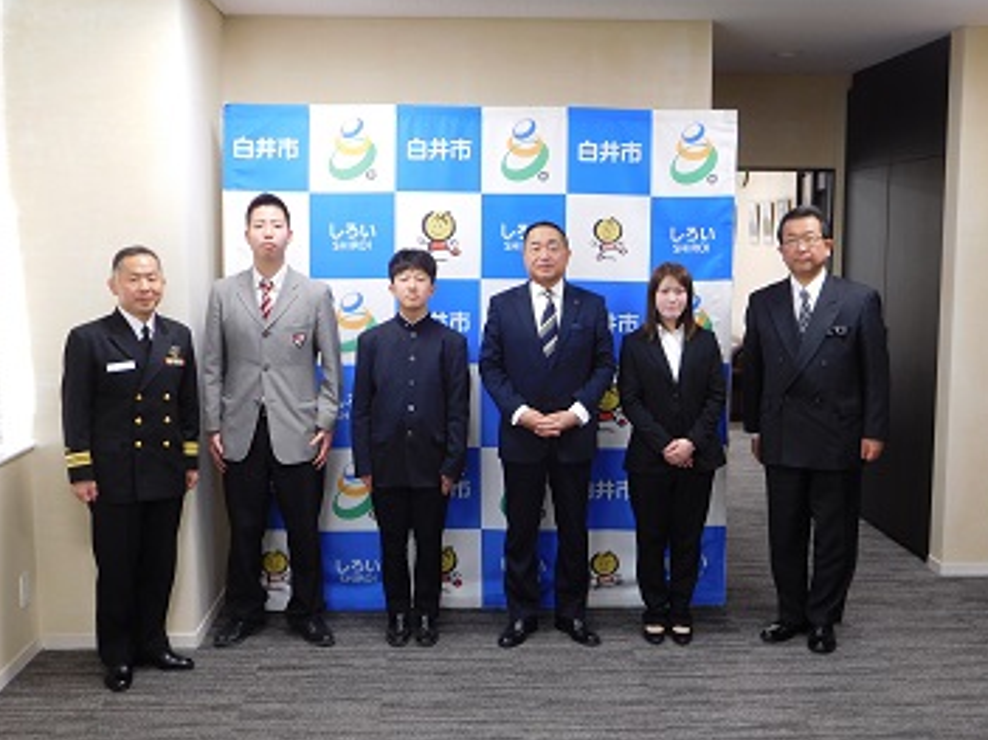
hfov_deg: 45.8
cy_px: 366
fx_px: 1170
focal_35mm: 41
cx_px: 495
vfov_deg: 35.1
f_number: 3.9
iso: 250
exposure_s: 1/30
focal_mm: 7.1
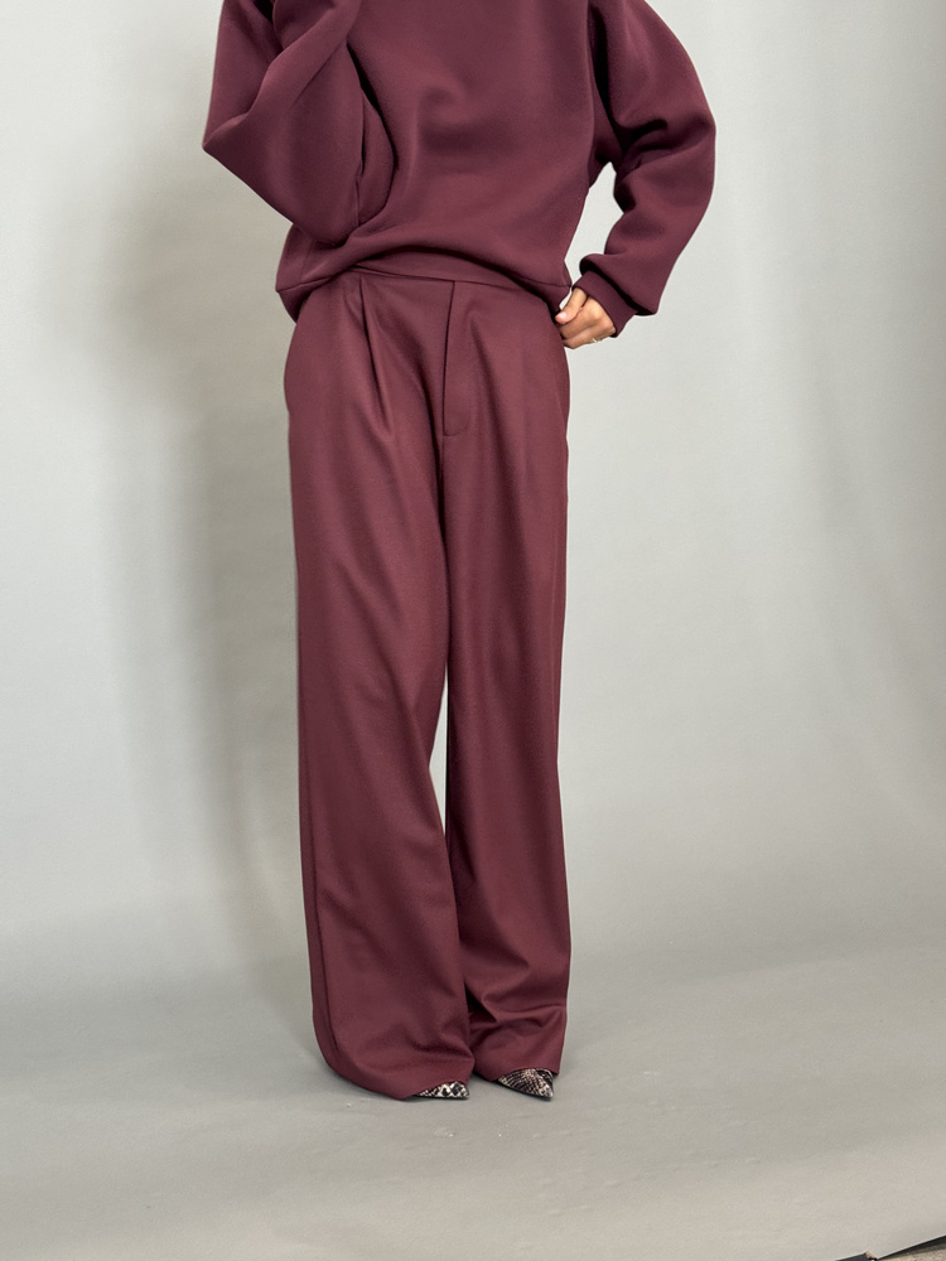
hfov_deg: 30.3
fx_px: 1749
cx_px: 473
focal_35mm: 48
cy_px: 630
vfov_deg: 39.7
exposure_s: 1/50
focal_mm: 6.76
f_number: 1.78
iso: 100
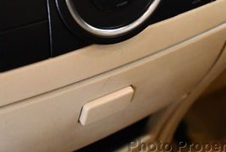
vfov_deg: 15.5
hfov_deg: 23.6
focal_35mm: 86
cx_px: 116
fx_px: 541
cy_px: -19
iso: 4500
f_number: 3.5
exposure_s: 1/60
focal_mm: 18
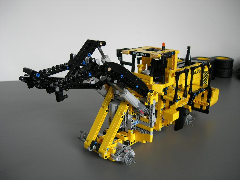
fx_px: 263
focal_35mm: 38
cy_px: 90
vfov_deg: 37.7
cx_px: 120
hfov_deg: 49.0
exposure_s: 1/51.7
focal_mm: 7.8
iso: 64
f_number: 2.8
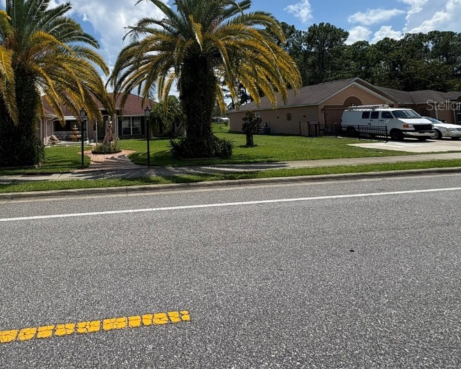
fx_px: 287
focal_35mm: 21
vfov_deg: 62.7
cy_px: 105
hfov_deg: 74.1
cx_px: 137
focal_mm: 2.22
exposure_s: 1/1789
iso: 50
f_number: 2.2
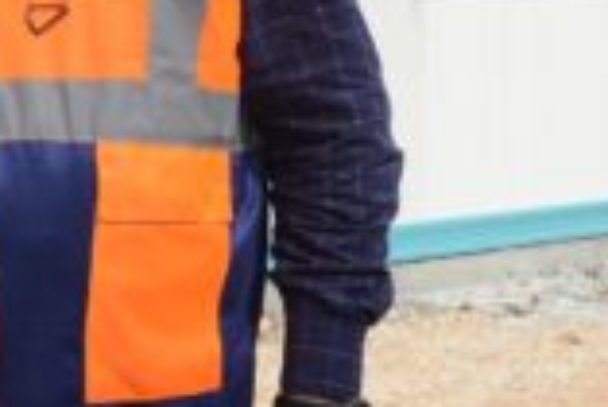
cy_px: 70
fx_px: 3127
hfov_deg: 11.0
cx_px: 21
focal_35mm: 185
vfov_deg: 7.4
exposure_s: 1/400
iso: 640
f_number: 13
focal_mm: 45
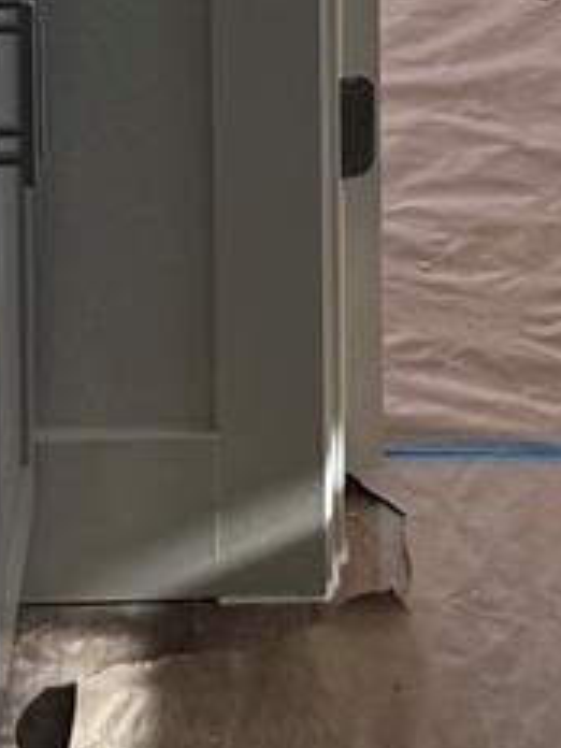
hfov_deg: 9.3
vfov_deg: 11.4
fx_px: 3436
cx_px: 416
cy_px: -674
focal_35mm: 159
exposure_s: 1/260
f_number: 1.78
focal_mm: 6.76
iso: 64
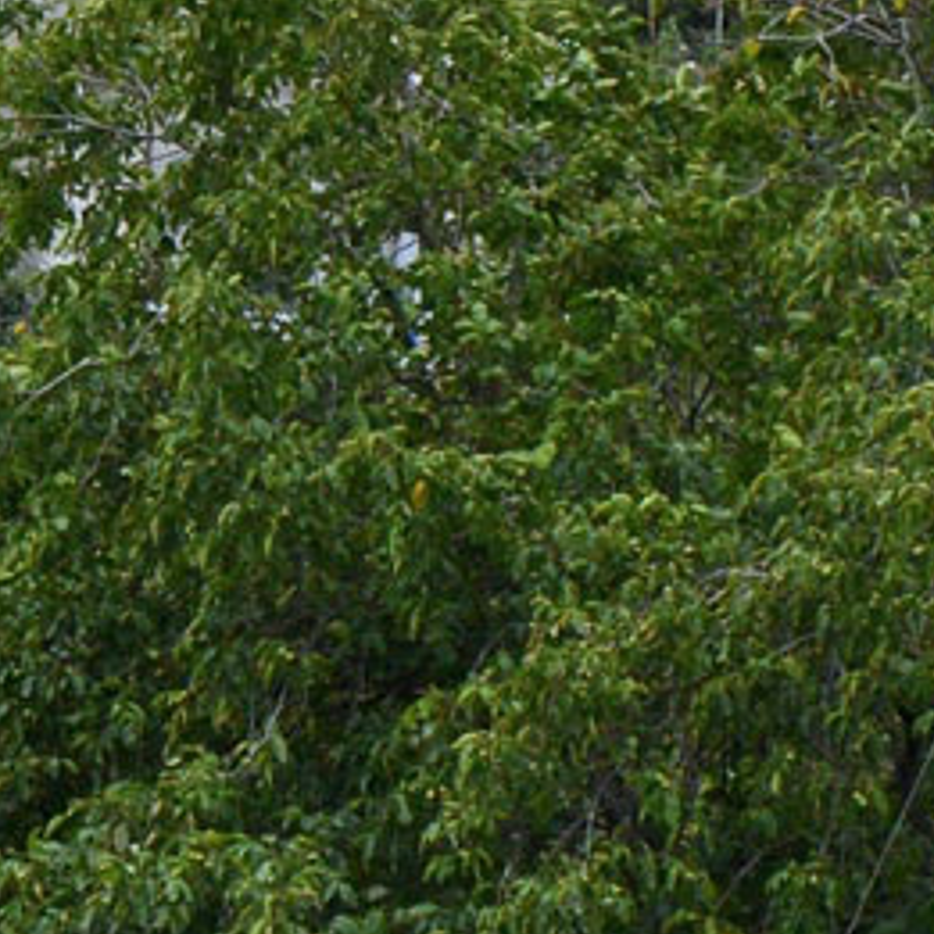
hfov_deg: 3.8
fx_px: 13859
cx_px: -1367
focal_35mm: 454
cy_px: -254
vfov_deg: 3.8
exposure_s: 1/320
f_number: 5.3
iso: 800
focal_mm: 62
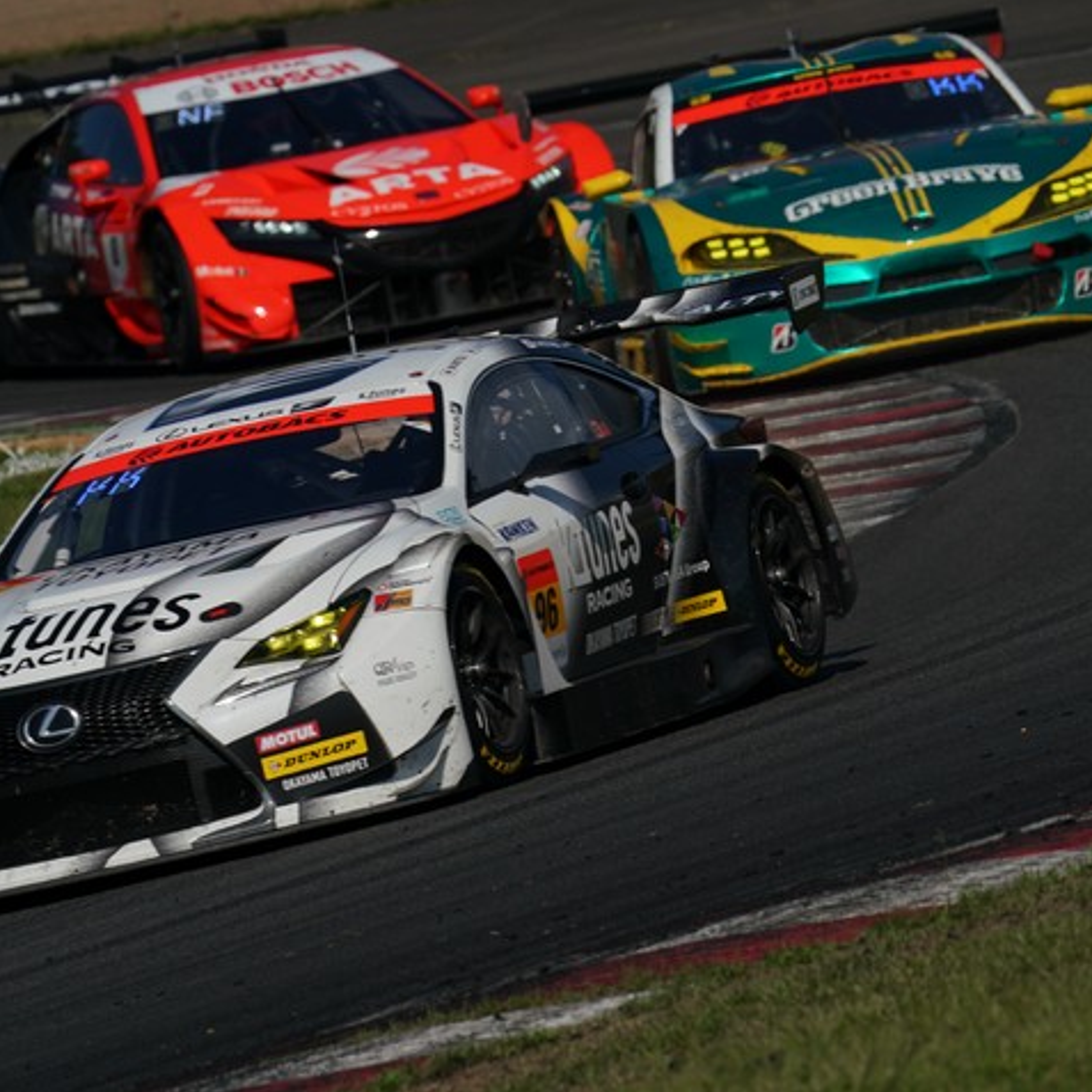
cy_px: 545
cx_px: 490
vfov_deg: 2.3
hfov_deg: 2.3
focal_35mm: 769
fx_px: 27446
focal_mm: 600
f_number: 11
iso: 200
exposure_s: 1/1000
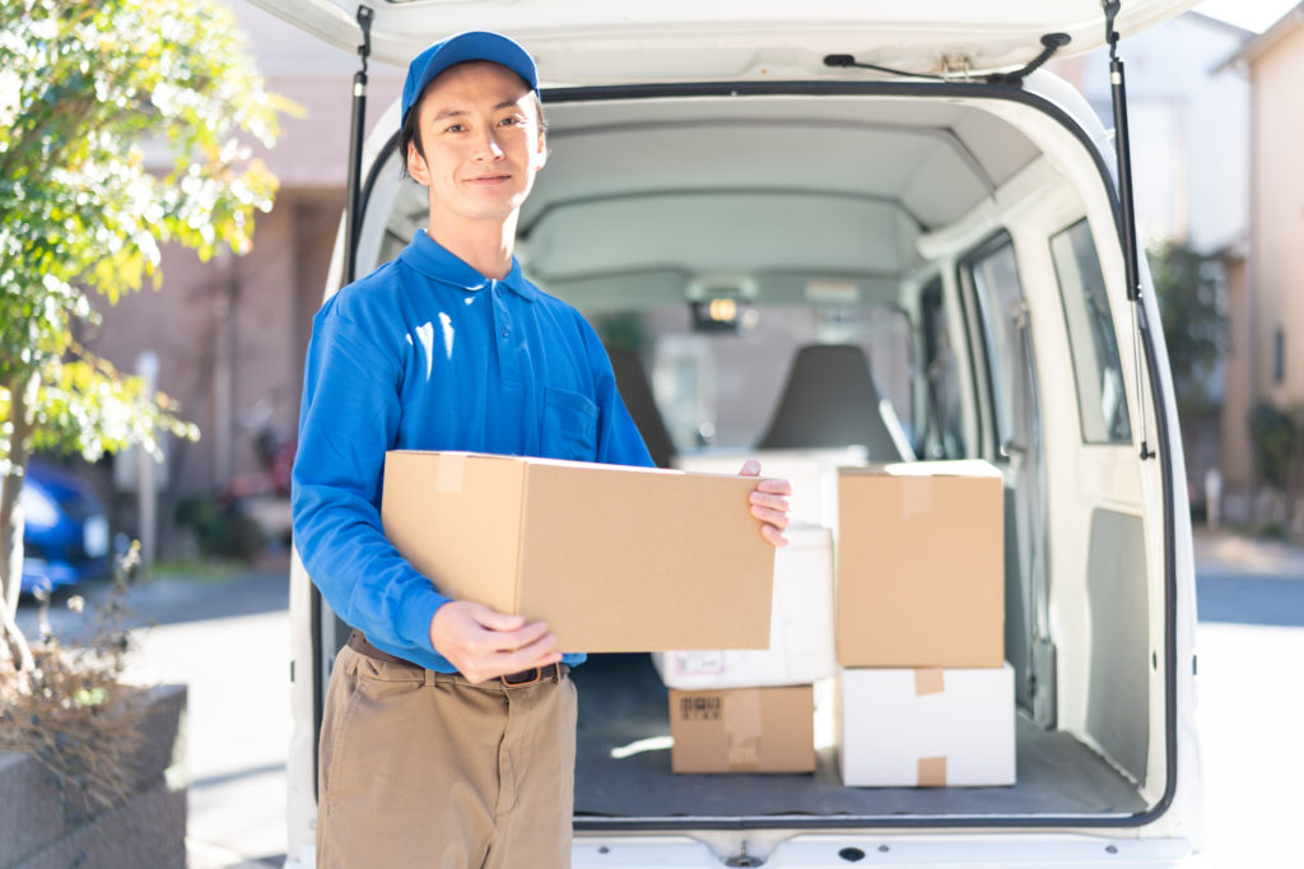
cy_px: 434
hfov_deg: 39.6
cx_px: 652
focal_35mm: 50
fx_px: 1810
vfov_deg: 27.0
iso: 100
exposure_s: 1/500
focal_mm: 50
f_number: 1.4
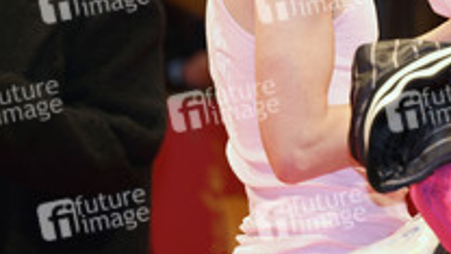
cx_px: 469
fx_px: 5429
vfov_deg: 2.7
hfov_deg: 4.7
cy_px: -56
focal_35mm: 454
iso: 1250
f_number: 4.5
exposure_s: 1/250
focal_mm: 200
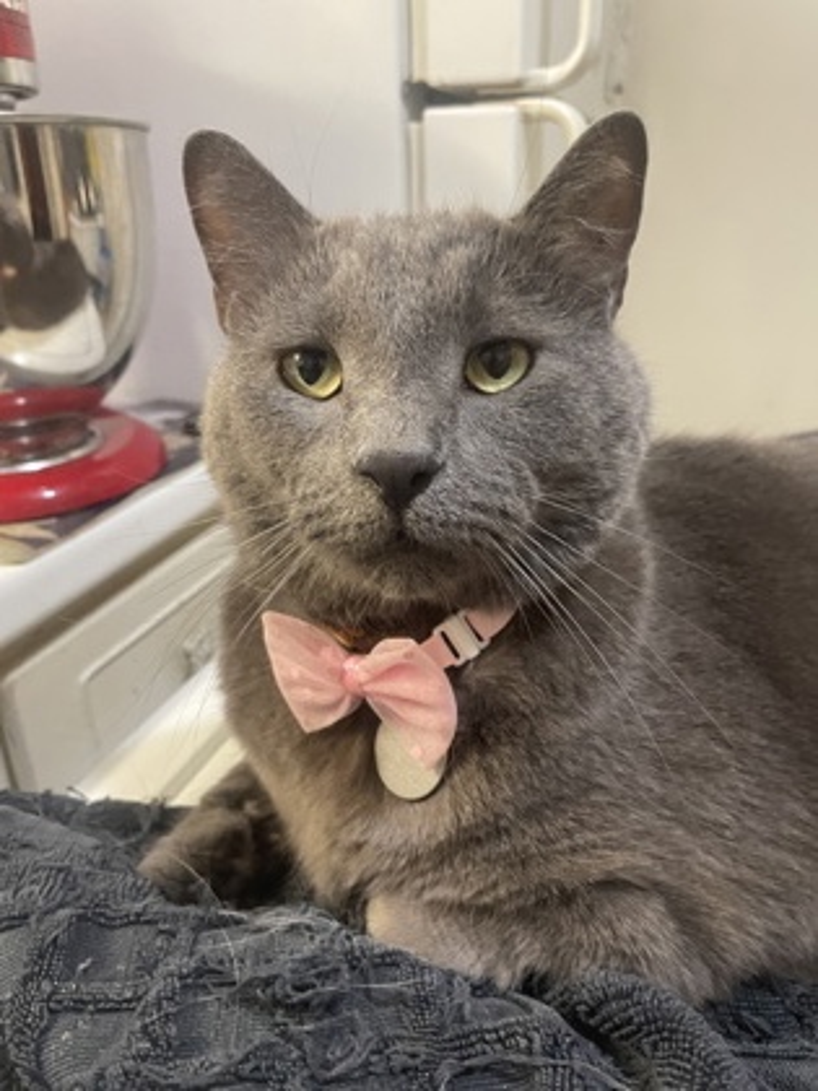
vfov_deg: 67.3
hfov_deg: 53.1
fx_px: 819
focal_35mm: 26
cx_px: 409
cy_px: 546
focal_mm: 4.2
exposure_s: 1/60
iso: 400
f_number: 1.6
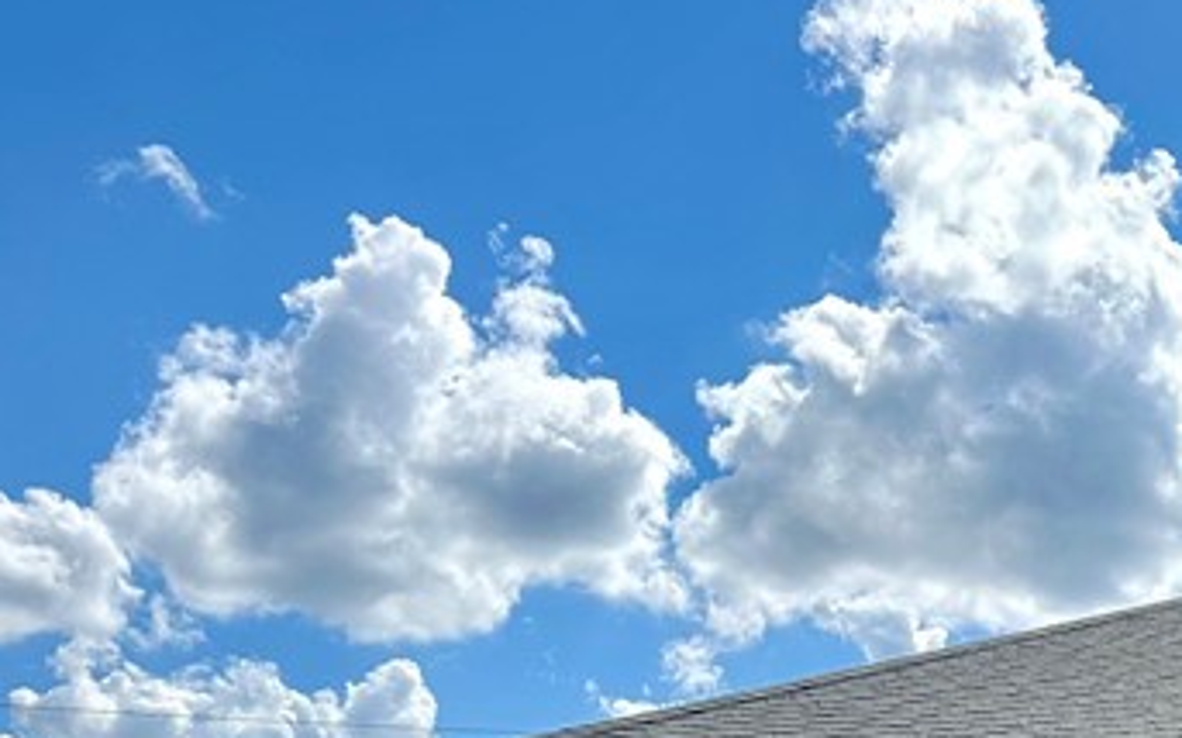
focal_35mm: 76
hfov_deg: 23.2
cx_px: 1651
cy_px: 1031
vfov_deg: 16.0
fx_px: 2447
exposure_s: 1/8929
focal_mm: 6.86
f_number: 1.78
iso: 80
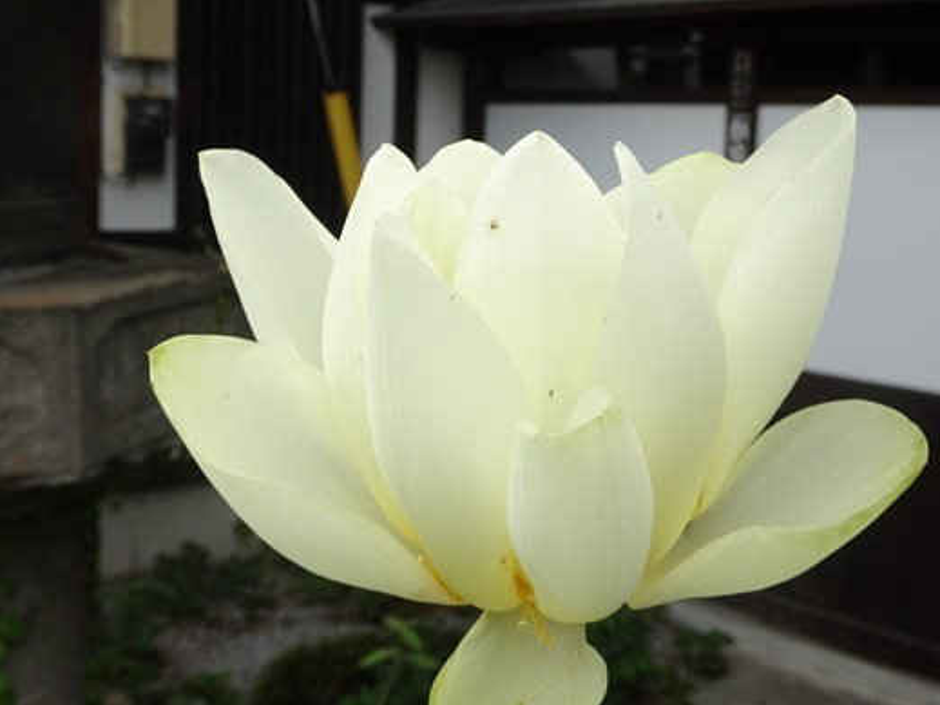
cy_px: 271
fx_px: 1466
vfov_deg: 26.9
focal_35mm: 54
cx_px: 473
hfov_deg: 35.6
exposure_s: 1/100
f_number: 4
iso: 80
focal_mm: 6.8
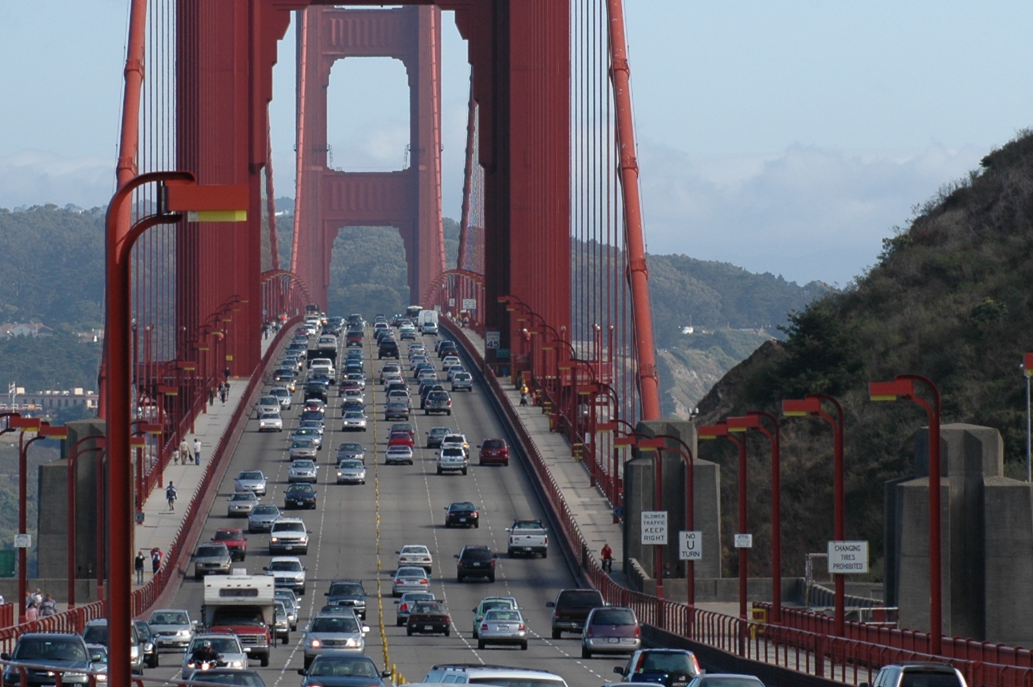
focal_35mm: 291
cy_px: 164
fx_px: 8342
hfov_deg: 7.1
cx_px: 384
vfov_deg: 4.7
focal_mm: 100
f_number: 9
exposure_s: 1/320
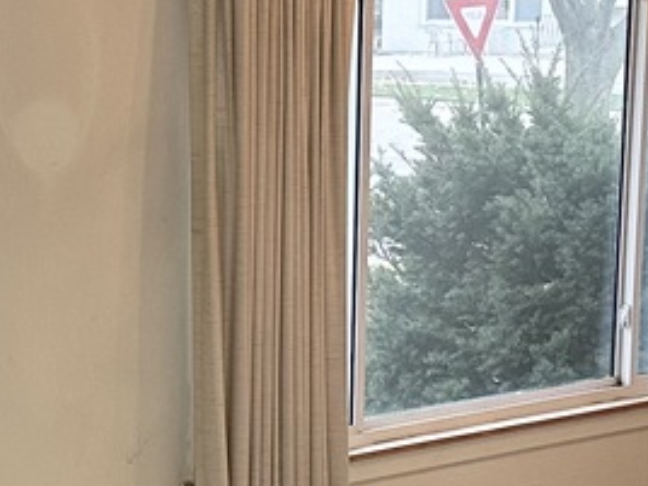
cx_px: -60
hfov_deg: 14.9
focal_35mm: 129
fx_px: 2415
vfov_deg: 11.5
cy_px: 377
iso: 200
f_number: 1.78
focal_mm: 6.86
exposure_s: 1/120
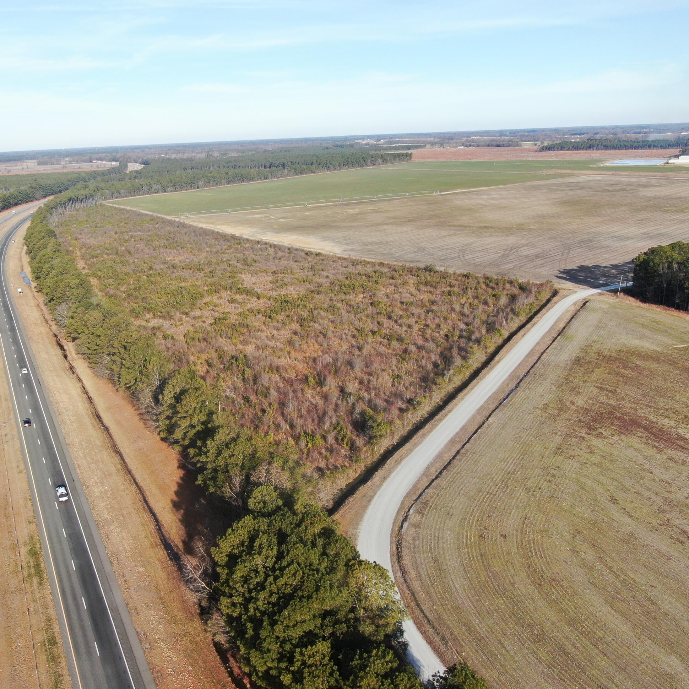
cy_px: 351
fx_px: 653
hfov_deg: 54.5
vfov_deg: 55.6
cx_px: 232
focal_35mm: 29
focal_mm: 4.39
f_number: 2.8
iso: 110
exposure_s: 1/800
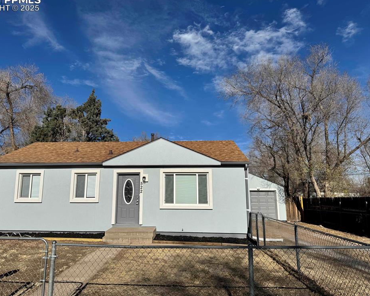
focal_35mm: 26
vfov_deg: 54.9
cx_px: 166
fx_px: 285
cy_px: 143
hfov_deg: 65.9
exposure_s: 1/12346
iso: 80
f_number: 1.78
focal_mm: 6.76
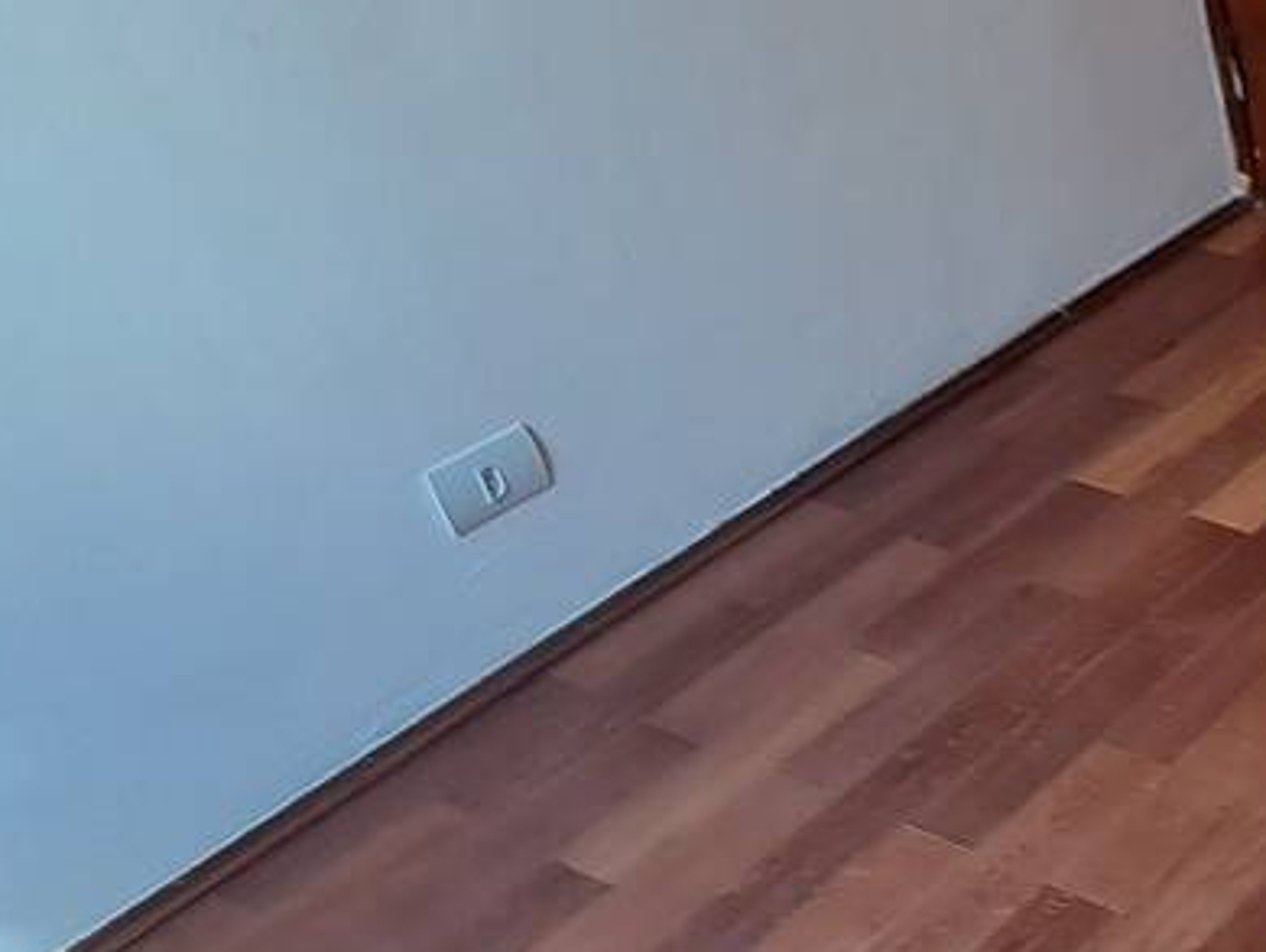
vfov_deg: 29.8
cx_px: 1831
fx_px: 1757
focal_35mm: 48
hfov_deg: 28.4
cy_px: 715
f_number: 2.2
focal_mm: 1.74
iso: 50
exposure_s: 1/40
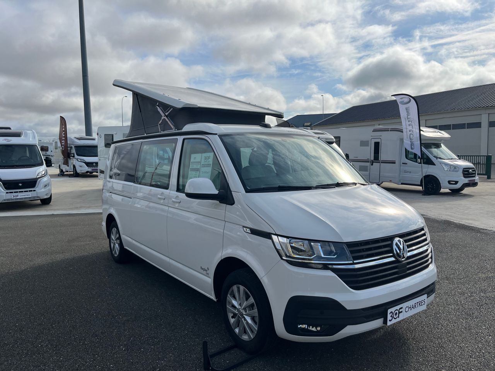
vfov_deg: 53.1
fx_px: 372
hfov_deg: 67.3
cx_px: 248
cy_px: 186
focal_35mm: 26
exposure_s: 1/5556
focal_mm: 5.1
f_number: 1.6
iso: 50
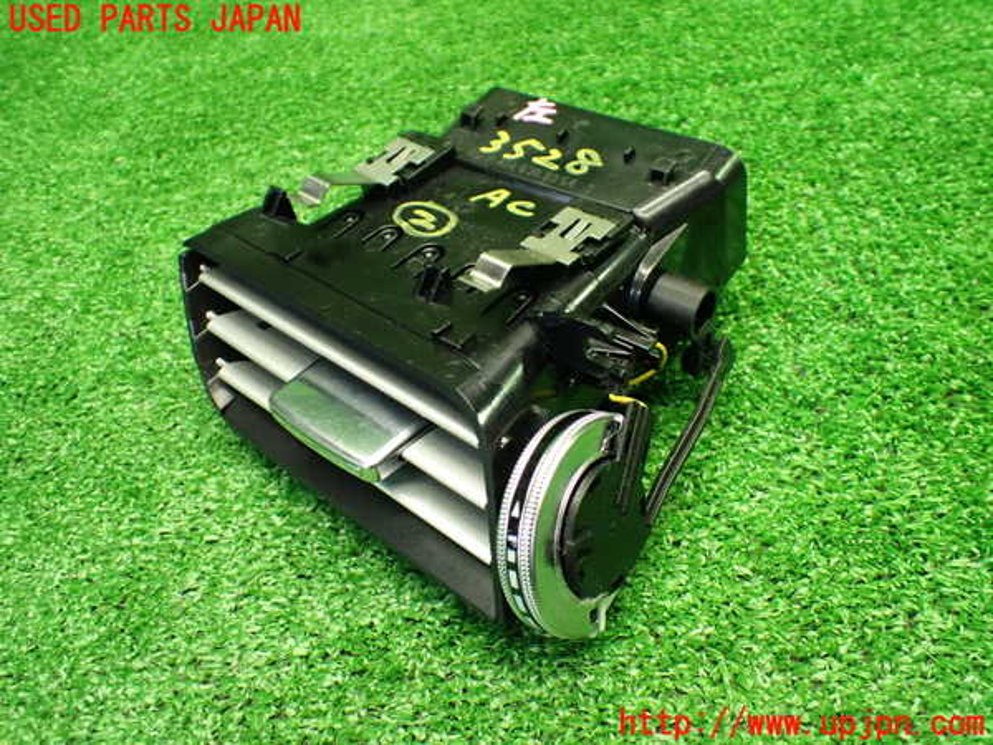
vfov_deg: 46.8
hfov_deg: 60.0
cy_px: 372
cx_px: 496
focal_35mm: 30
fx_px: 861
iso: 800
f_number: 2.3
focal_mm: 5.4
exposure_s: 1/100
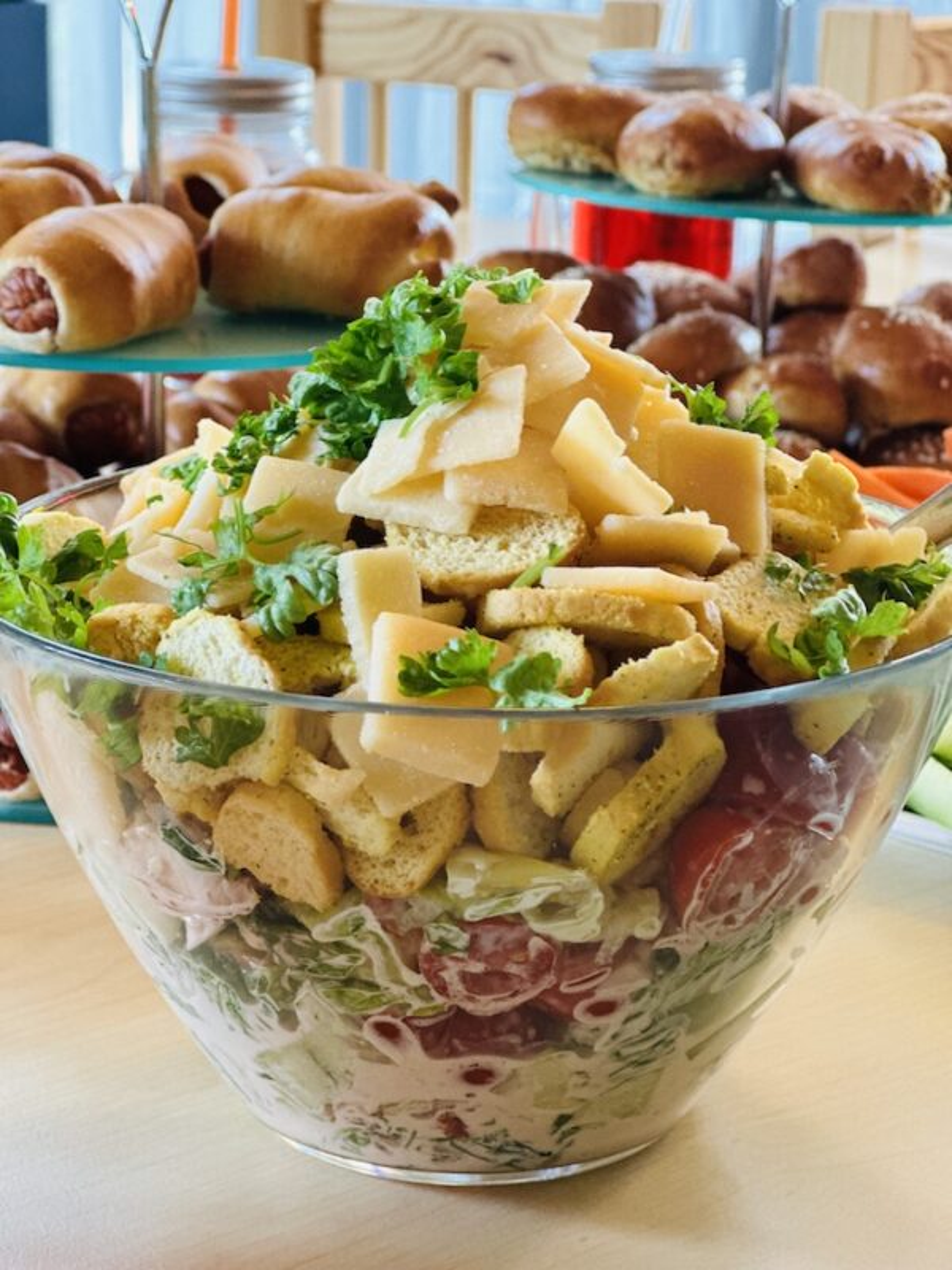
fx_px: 2824
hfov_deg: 19.1
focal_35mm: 77
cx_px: 476
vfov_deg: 25.3
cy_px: 635
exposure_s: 1/33
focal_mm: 9
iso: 250
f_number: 2.8
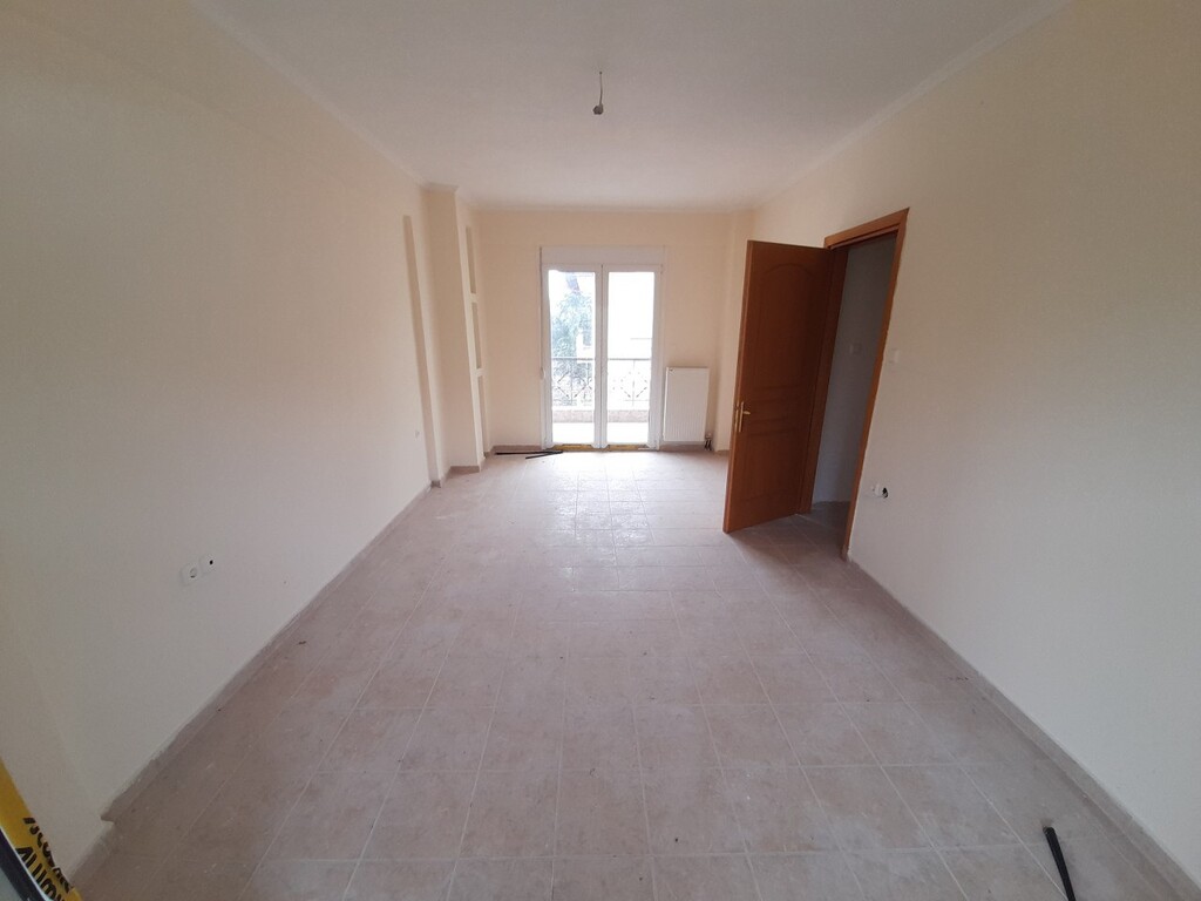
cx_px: 600
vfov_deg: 89.9
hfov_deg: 106.2
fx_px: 451
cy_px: 450
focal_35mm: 13
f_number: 2.2
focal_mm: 1.42
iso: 50
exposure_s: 1/60
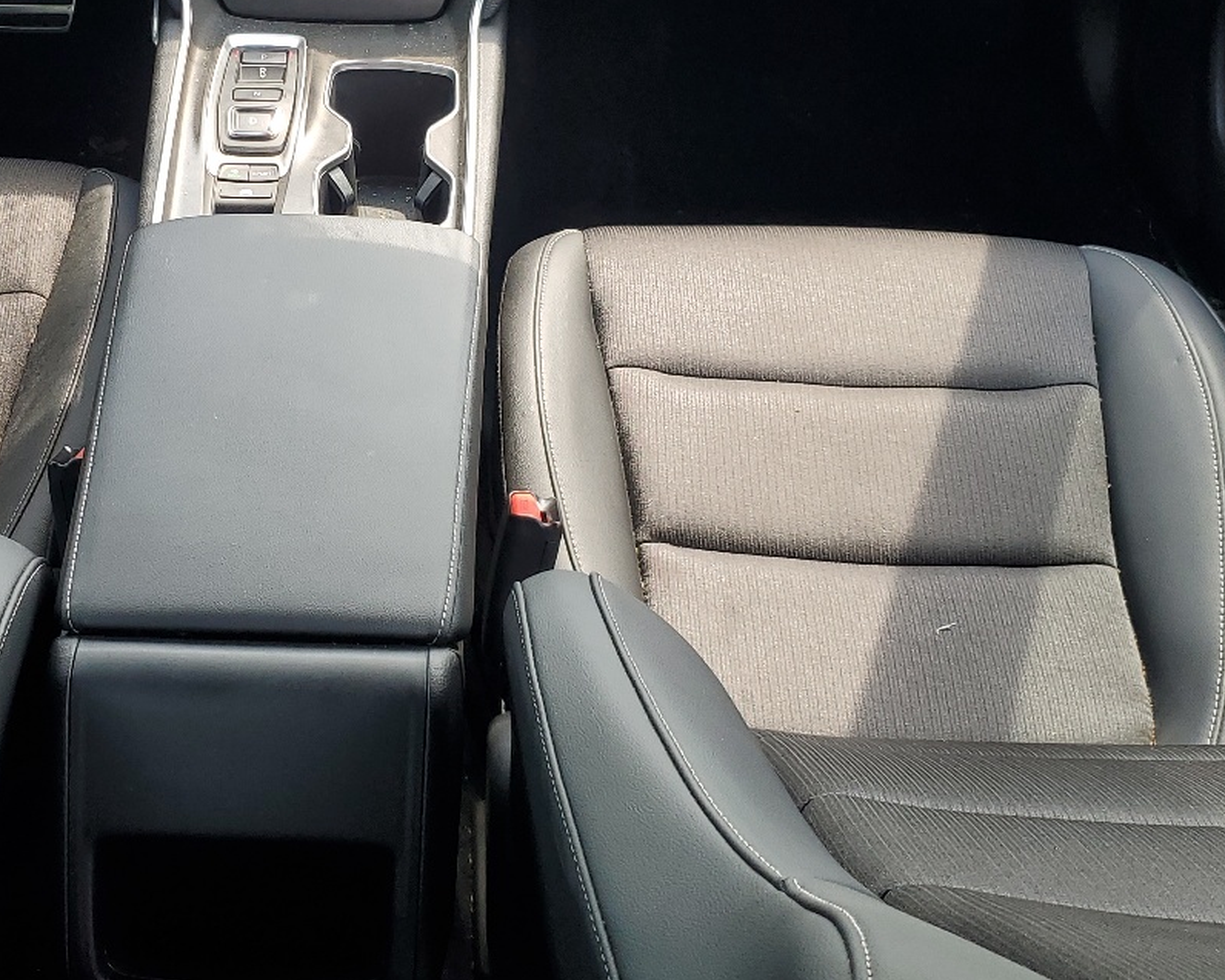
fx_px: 1849
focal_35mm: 51
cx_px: 362
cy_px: 288
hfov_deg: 36.1
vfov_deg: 29.4
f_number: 1.5
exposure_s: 1/192
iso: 50
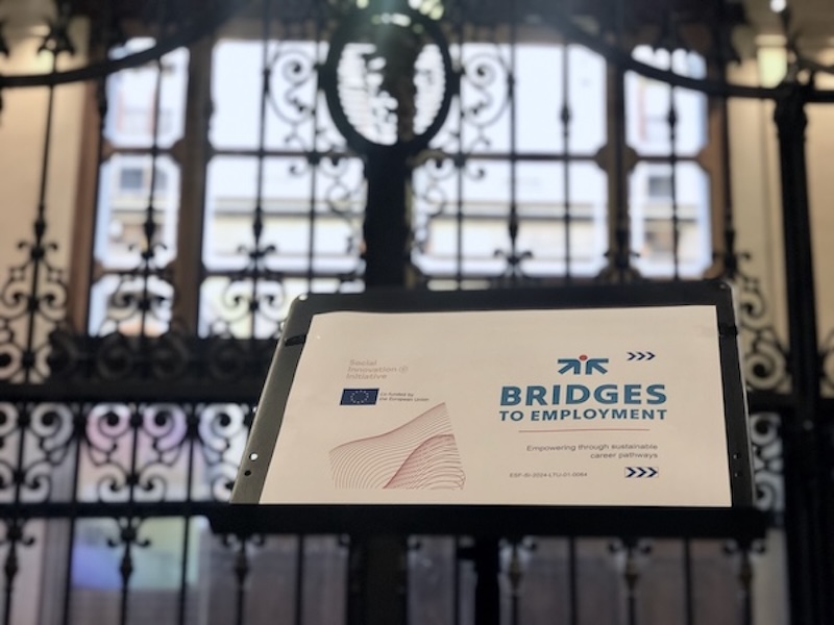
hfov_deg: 36.8
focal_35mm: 52
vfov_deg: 28.0
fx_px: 1253
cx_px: 417
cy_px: 312
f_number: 2.4
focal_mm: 6
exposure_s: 1/33
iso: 125
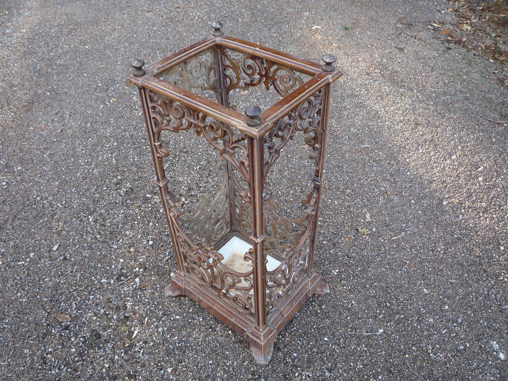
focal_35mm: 30
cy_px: 190
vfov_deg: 46.8
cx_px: 254
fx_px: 440
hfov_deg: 60.0
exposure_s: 1/80
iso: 100
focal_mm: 5.2
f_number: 3.3
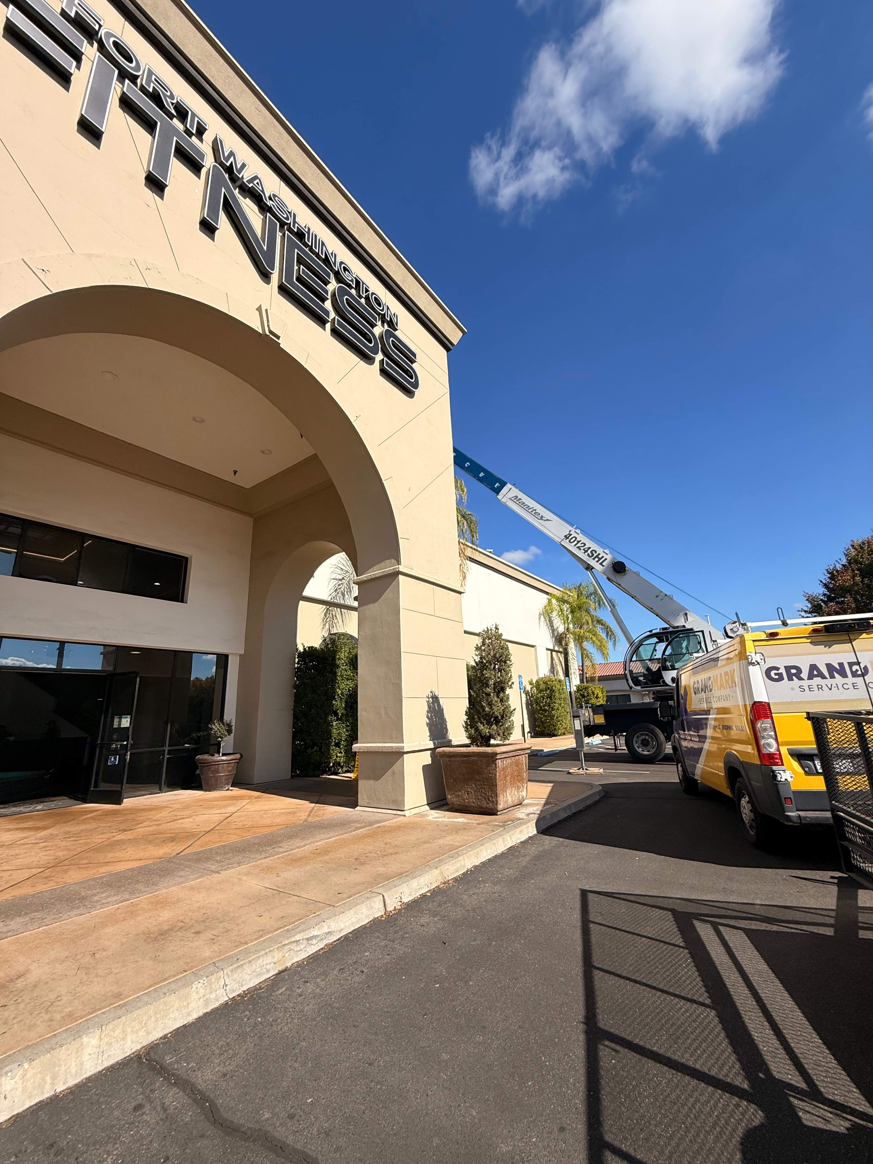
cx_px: 436
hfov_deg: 85.7
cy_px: 582
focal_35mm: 14
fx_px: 471
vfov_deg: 102.1
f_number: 2.2
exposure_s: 1/3289
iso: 50
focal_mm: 2.22
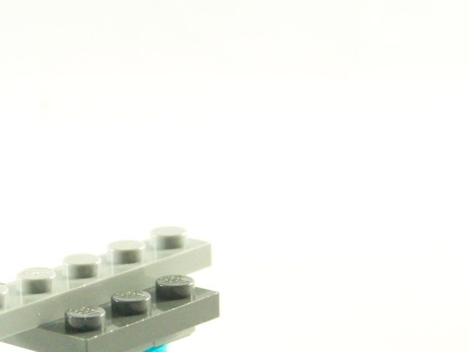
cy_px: 247
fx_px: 2384
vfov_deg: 8.4
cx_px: 94
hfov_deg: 11.2
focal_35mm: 176
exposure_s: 1/60
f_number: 3.2
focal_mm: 17.5
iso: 400
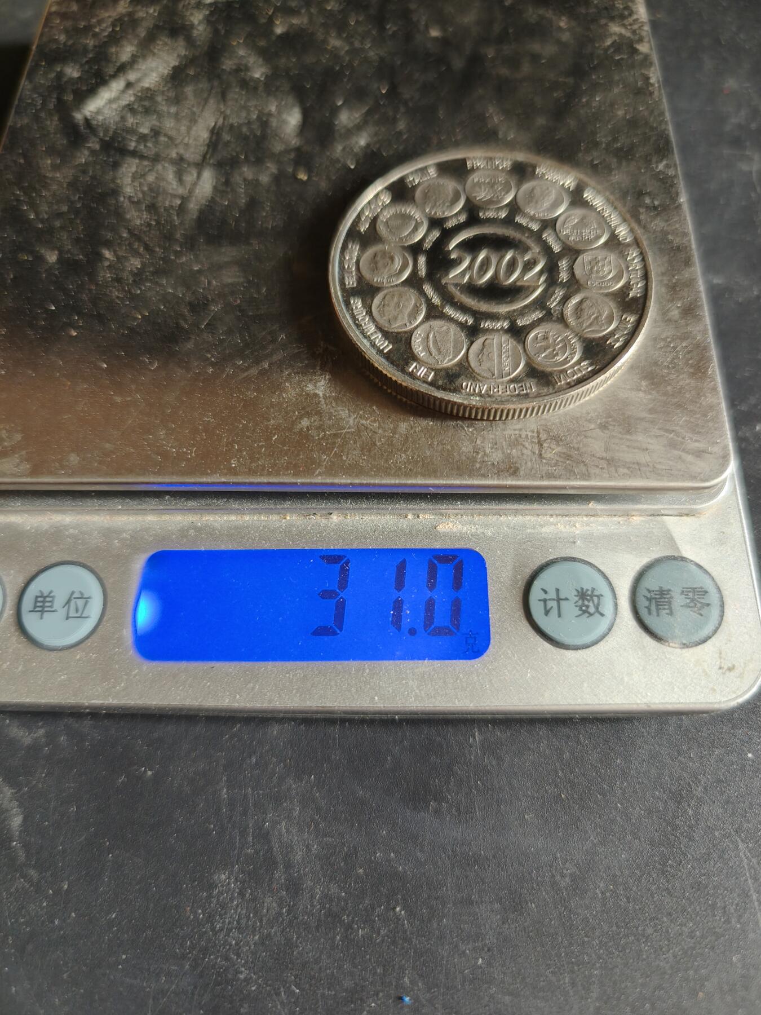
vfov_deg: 73.9
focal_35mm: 23
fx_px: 674
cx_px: 380
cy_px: 508
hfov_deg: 58.9
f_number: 1.6
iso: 400
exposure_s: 1/100
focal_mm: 6.06
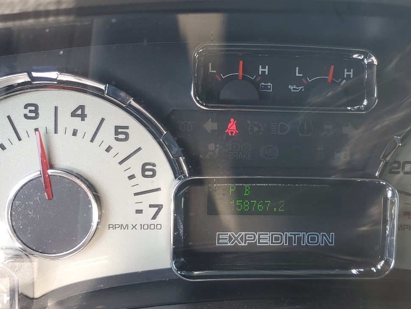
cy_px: 160
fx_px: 511
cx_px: 261
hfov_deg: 43.4
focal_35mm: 43
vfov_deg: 33.6
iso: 50
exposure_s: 1/286
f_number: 1.5
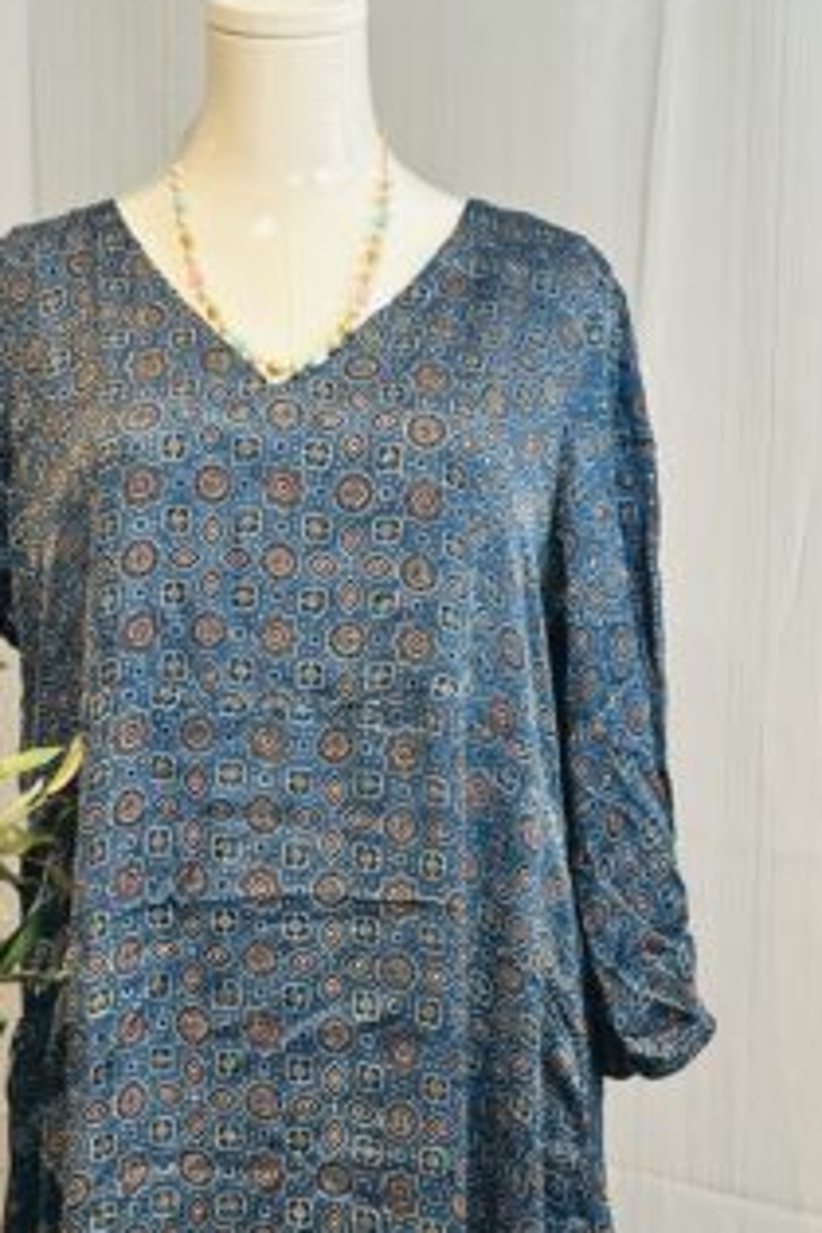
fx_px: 3219
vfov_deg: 21.5
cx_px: 272
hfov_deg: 14.5
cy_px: 914
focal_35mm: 94
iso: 250
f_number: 1.78
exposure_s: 1/40
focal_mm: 6.86
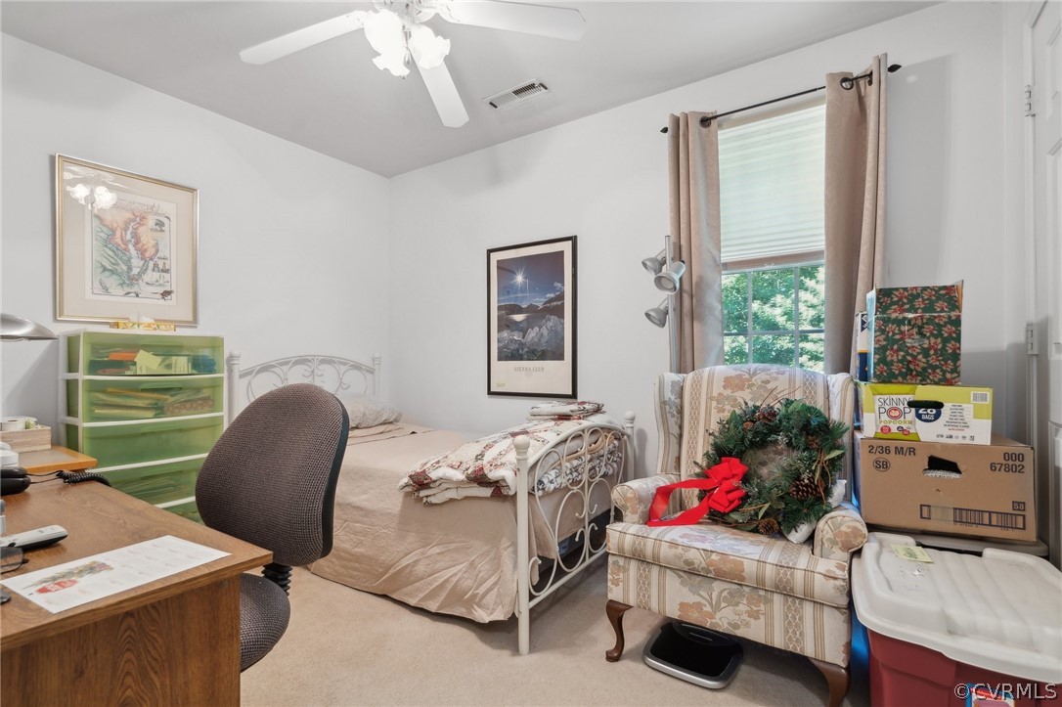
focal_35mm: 16
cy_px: 354
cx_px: 531
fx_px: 472
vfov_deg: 73.7
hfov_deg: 96.8
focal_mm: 16
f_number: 7.1
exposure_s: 1/1.67
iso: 160
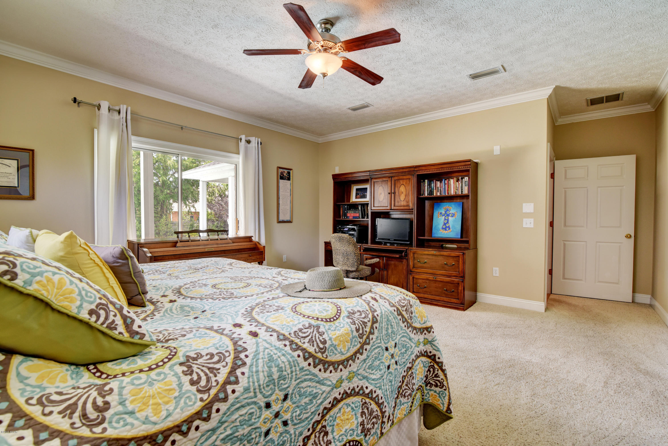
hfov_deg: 96.7
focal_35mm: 16
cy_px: 223
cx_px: 334
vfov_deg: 73.8
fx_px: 297
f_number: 8
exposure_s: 1/15
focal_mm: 16
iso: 320
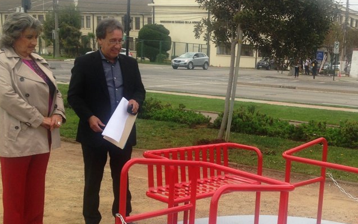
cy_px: 165
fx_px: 546
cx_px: 261
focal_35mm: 56
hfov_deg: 35.6
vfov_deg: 22.9
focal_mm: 4.12
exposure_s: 1/653
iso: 50
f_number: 2.4
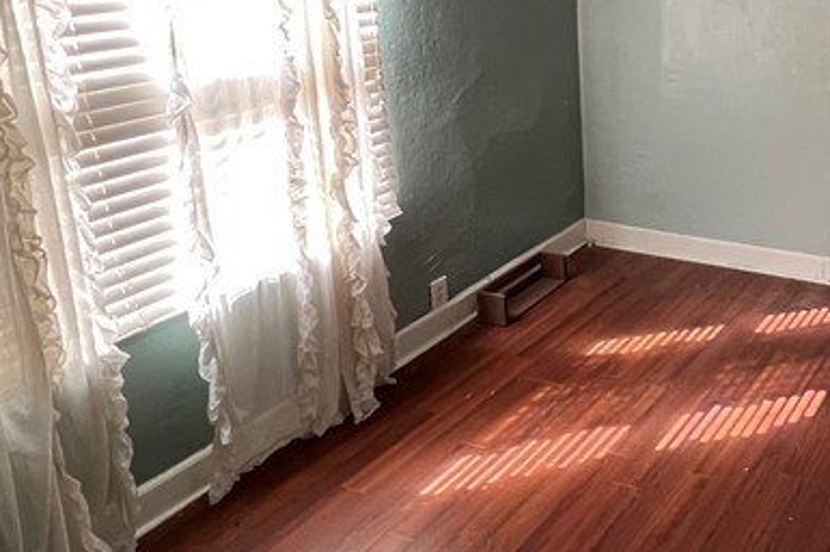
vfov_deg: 35.6
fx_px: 829
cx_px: 824
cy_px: 112
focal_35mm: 36
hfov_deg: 45.2
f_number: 1.8
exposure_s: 1/60
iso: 200
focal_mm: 1.57
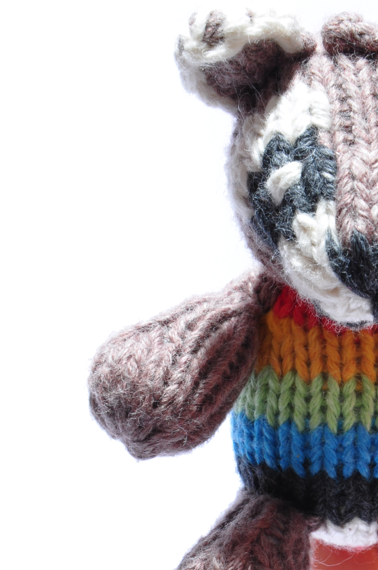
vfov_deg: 10.6
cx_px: 377
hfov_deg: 7.0
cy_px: 388
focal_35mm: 194
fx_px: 3064
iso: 200
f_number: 18
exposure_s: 1/100
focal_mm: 62
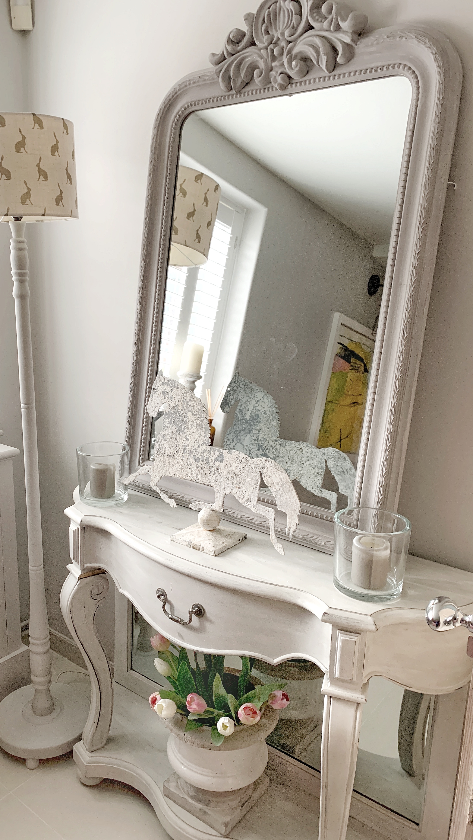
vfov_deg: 66.1
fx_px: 647
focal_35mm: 29
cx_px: 156
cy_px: 428
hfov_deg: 39.7
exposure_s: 1/60
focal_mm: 4.25
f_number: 1.8
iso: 320
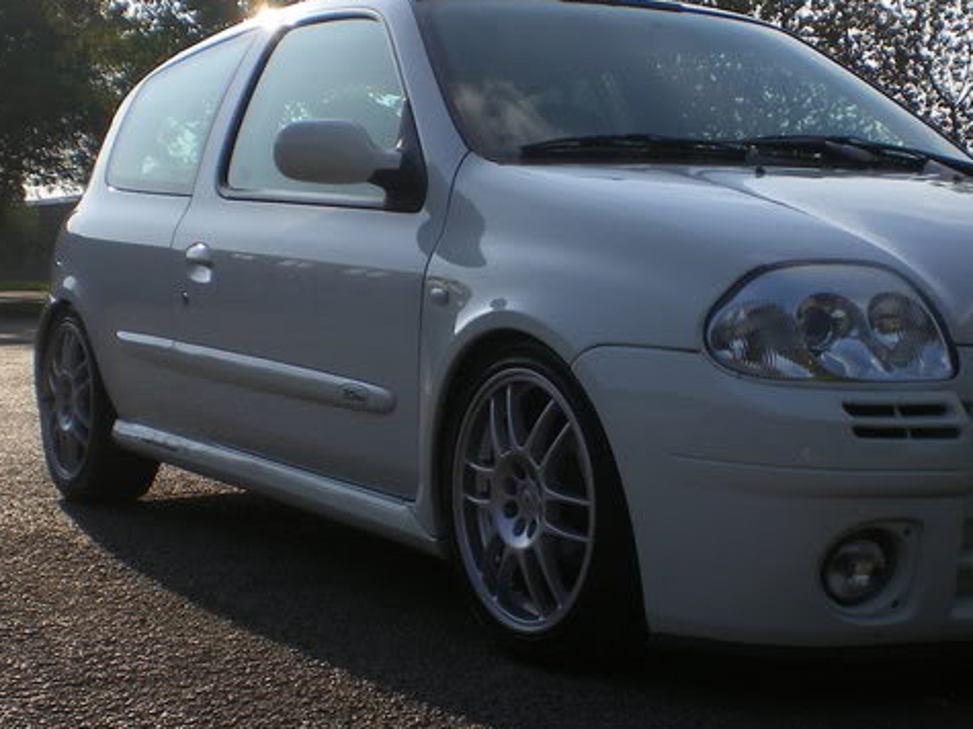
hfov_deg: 30.2
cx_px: 580
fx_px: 1798
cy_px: 272
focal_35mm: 64
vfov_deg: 22.9
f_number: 4.6
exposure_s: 1/500
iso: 64
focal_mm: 6.3
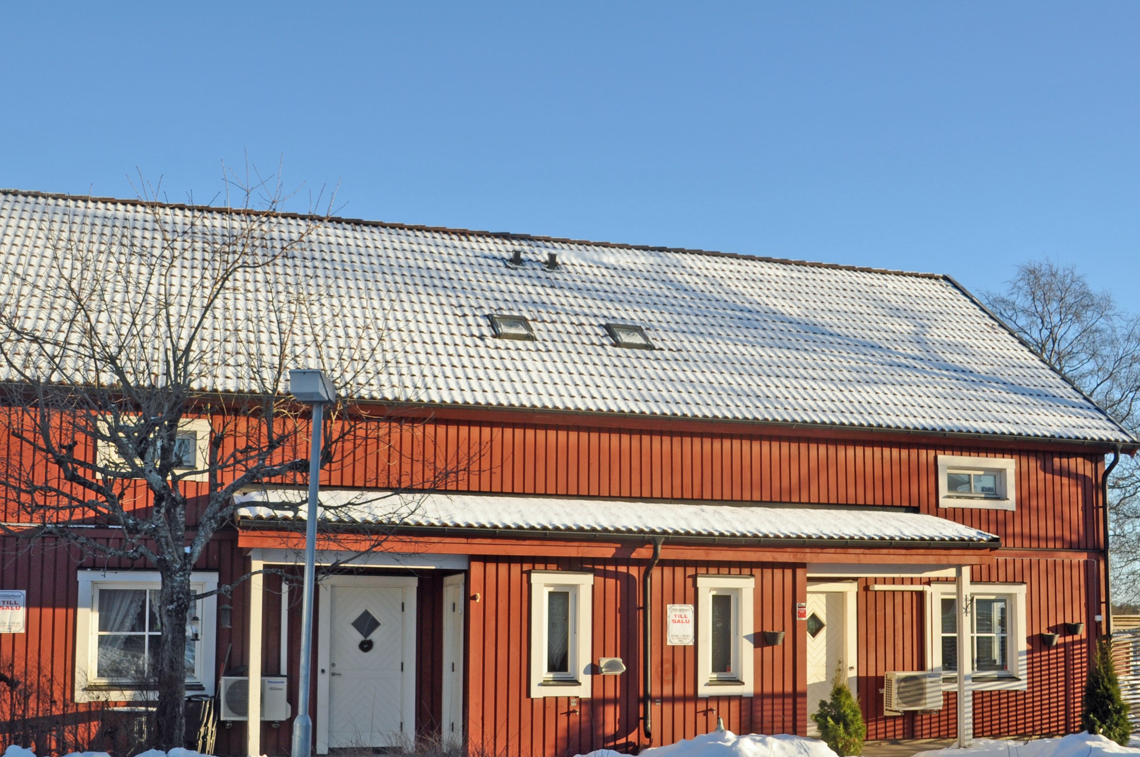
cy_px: 468
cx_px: 589
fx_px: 1350
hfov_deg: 45.8
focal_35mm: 43
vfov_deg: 31.2
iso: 200
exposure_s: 1/250
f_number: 8
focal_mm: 21
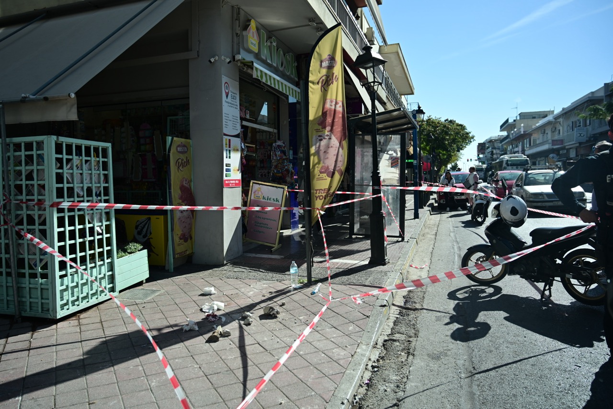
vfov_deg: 53.1
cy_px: 204
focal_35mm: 24
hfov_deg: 73.8
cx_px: 306
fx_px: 409
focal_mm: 24
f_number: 4
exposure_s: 1/800
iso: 80
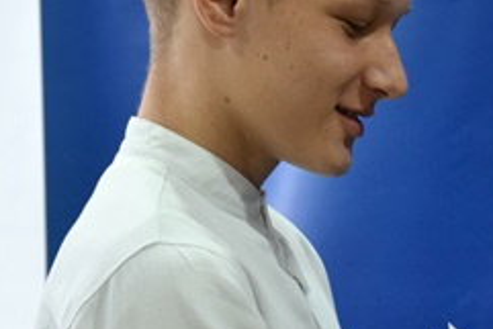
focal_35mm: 280
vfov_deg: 4.9
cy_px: 284
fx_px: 3837
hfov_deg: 7.3
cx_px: 460
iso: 560
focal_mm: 50
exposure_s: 1/100
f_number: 5
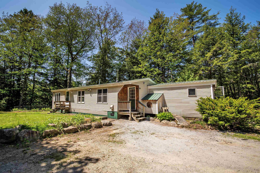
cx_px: 130
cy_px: 86
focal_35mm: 16
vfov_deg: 73.7
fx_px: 116
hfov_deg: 96.7
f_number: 9
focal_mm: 16
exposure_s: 1/125
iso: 100
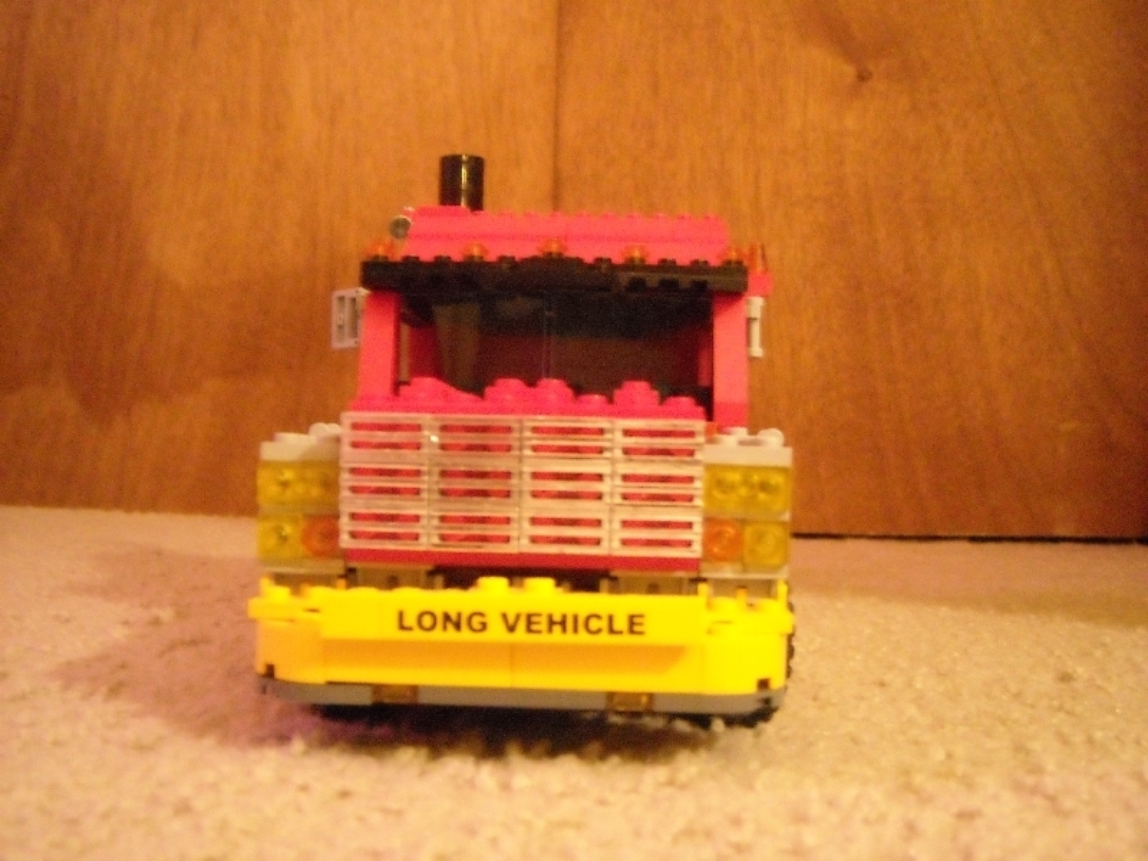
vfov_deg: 32.9
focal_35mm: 44
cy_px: 430
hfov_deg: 42.9
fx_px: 1459
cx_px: 574
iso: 800
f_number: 3.1
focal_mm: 7.1
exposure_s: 1/1.5
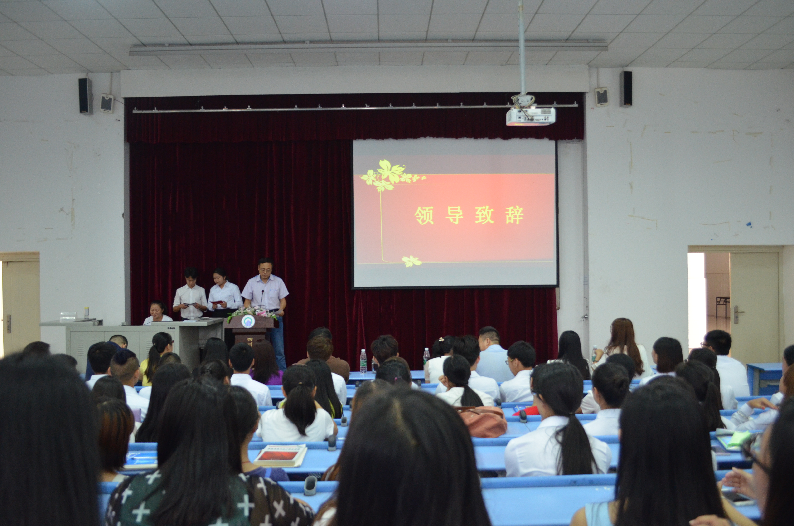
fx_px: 660
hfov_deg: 62.0
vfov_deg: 43.4
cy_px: 263
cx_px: 397
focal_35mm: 30
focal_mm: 20
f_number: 3.8
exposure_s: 1/90
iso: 1600
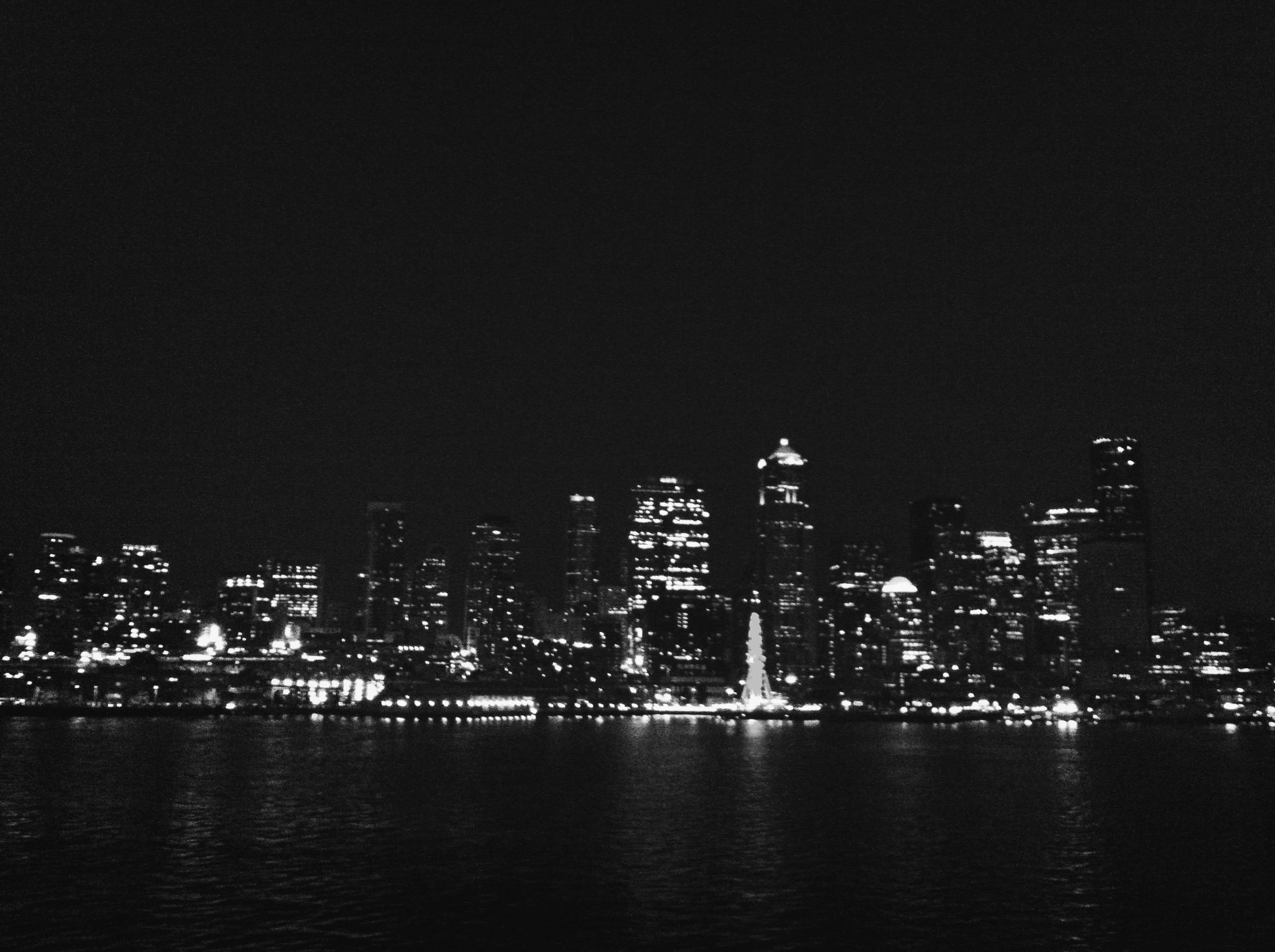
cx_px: 638
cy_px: 476
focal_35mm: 35
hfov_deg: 52.7
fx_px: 1287
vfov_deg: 40.6
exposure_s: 1/15
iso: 1000
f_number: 2.8
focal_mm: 3.85
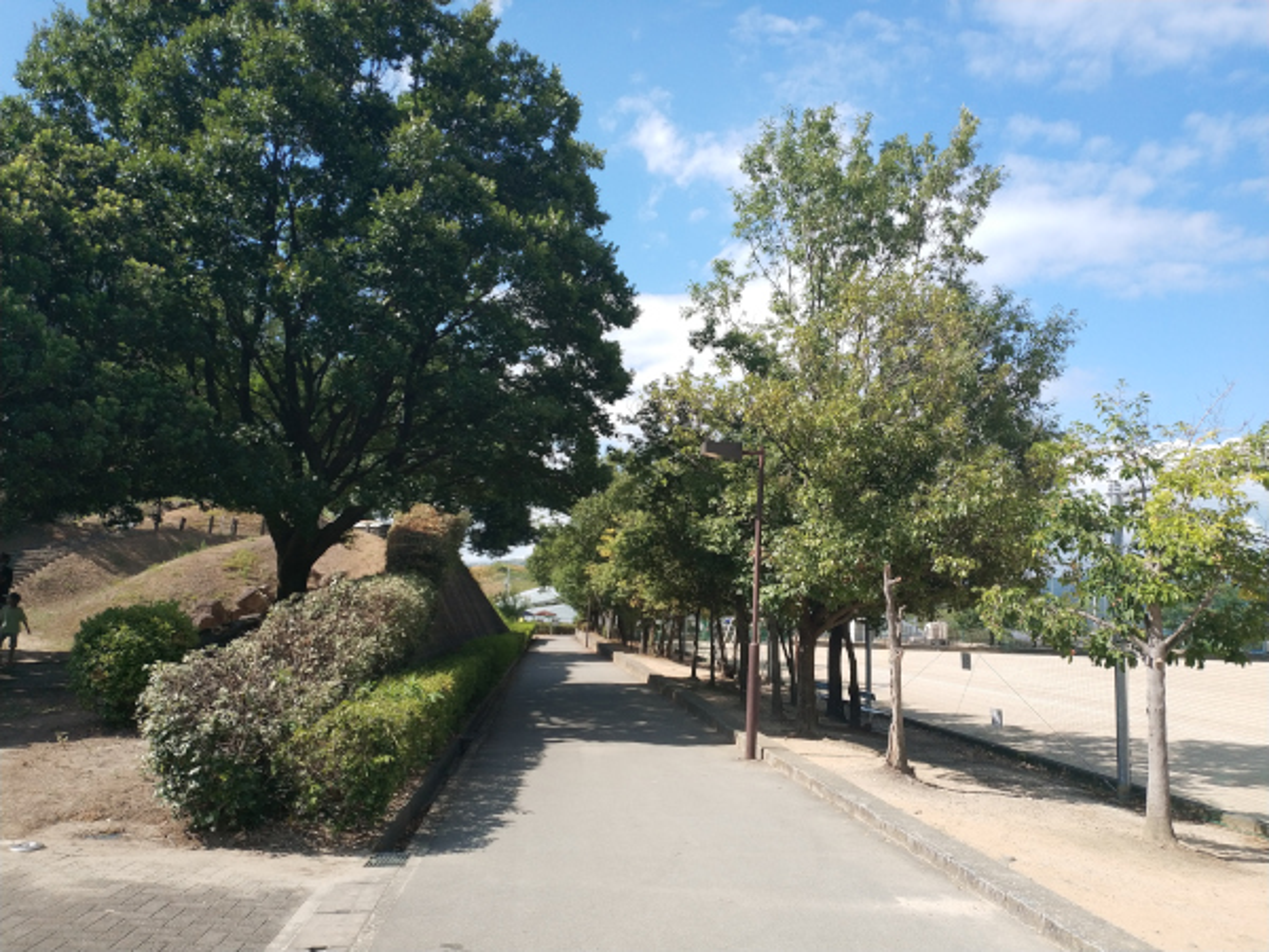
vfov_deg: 44.2
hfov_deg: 56.8
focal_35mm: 32
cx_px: 634
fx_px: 1173
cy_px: 476
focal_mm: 4.5
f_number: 2
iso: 100
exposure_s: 1/960
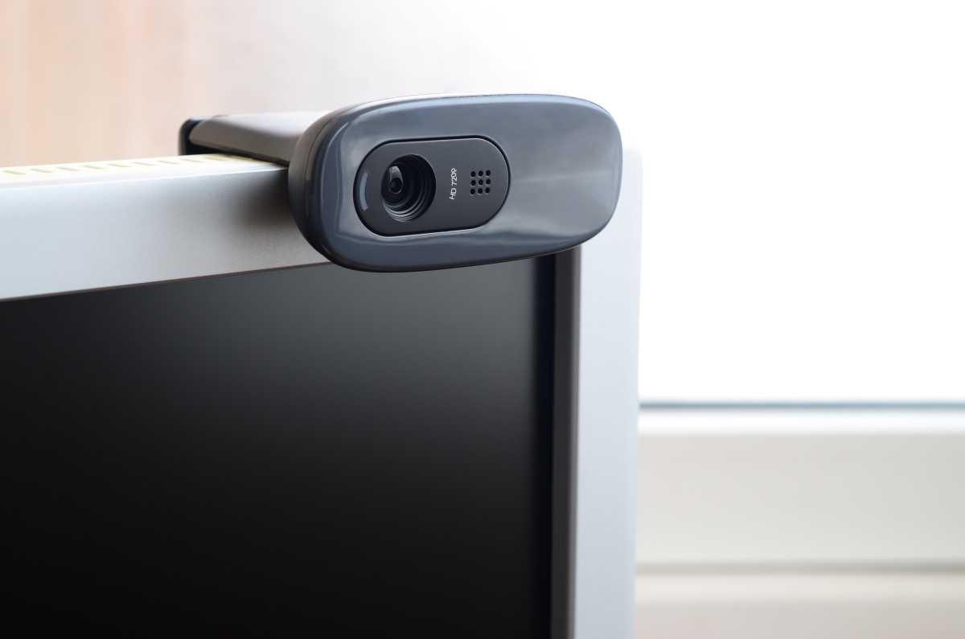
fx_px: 1605
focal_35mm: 60
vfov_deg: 22.5
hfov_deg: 33.5
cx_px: 482
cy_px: 320
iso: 100
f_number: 8
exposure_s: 1/1.3
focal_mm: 40
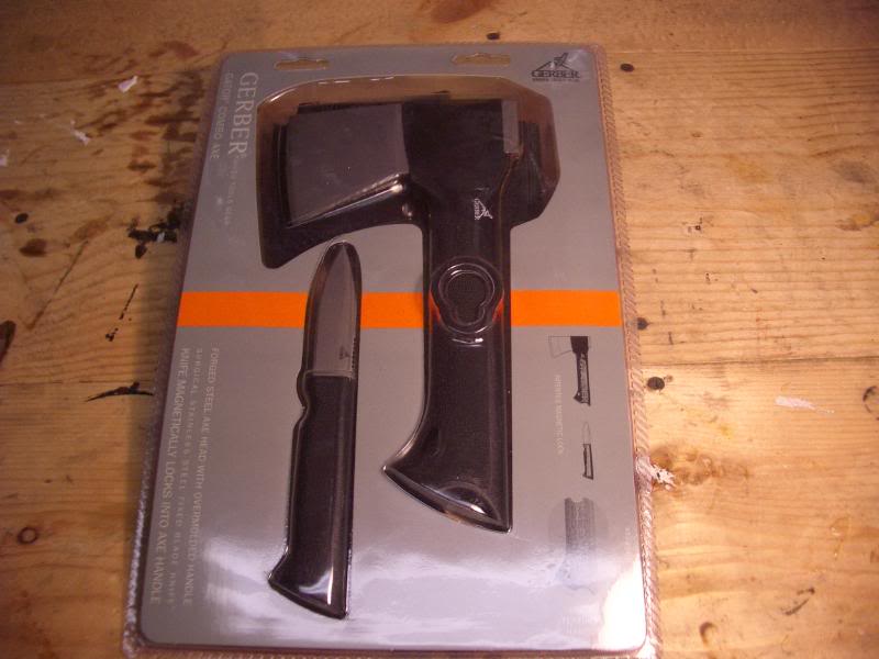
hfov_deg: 52.6
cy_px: 330
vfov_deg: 40.7
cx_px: 440
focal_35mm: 35
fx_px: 889
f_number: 2.6
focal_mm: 5.8
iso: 100
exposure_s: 1/80
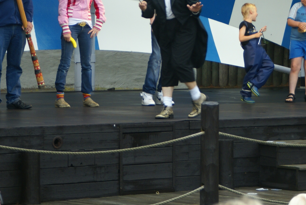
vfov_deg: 8.1
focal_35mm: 169
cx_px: 191
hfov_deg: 12.1
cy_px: 13
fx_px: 1438
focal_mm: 50
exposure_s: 1/100
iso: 160
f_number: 5
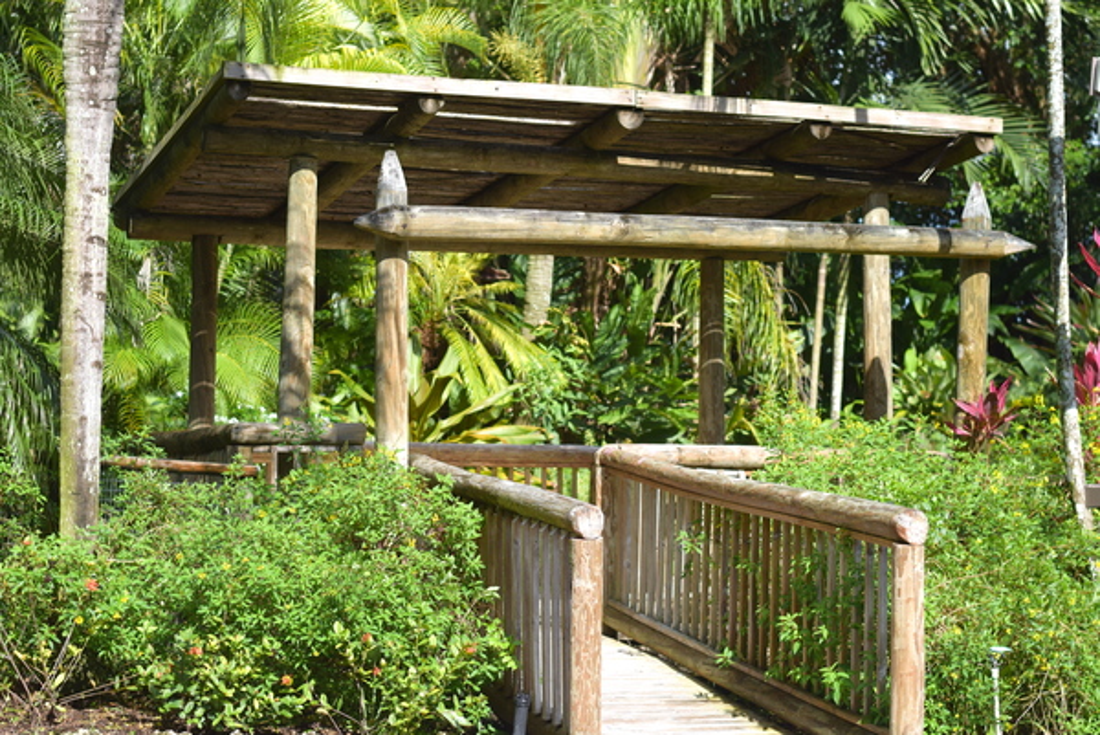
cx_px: 550
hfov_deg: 27.0
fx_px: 2293
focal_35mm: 75
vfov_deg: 18.2
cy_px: 368
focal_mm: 50
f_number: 2.8
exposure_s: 1/2000
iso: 200
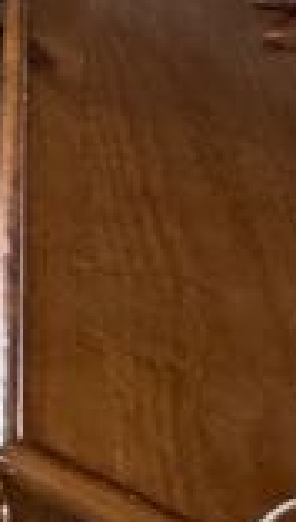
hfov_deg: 7.9
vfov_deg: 18.8
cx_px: -928
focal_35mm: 81
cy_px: -464
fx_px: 1124
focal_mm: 2.22
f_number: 2.2
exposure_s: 1/60
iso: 500
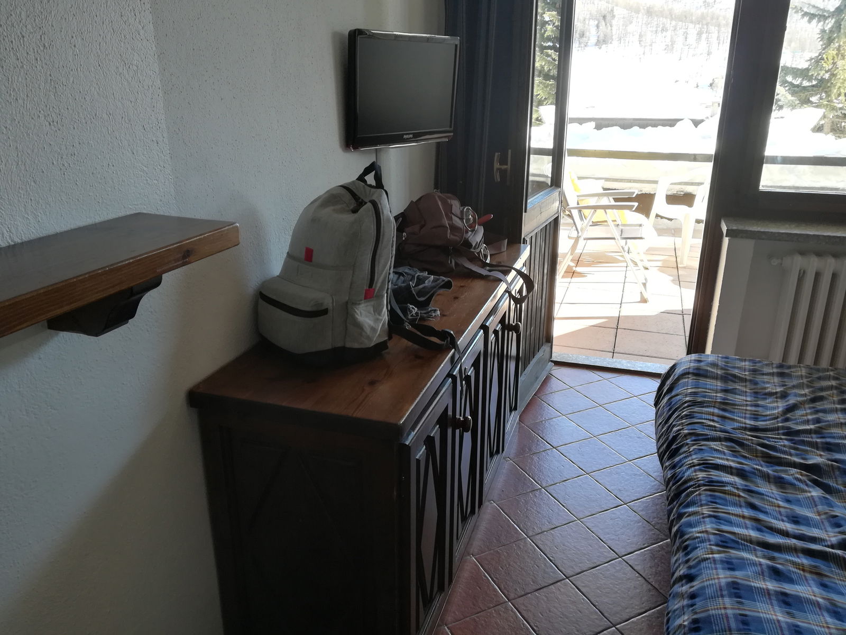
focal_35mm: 26
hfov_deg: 67.3
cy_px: 318
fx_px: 635
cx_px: 423
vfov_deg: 53.1
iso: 100
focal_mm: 3.83
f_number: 2.2
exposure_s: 1/100
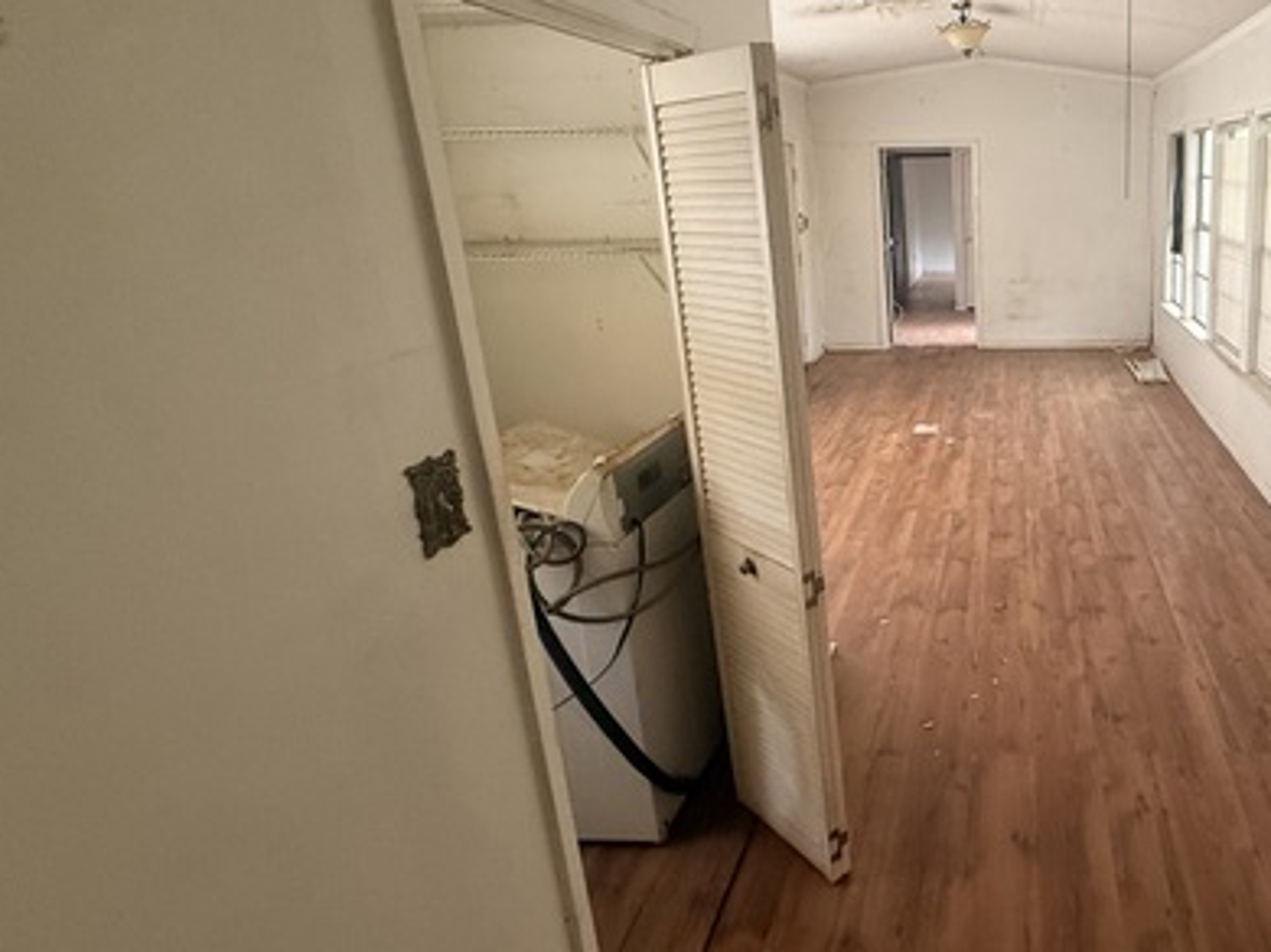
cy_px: 378
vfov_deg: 58.3
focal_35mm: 23
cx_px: 1020
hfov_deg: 67.0
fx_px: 844
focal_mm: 2.22
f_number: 2.2
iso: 320
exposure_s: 1/69
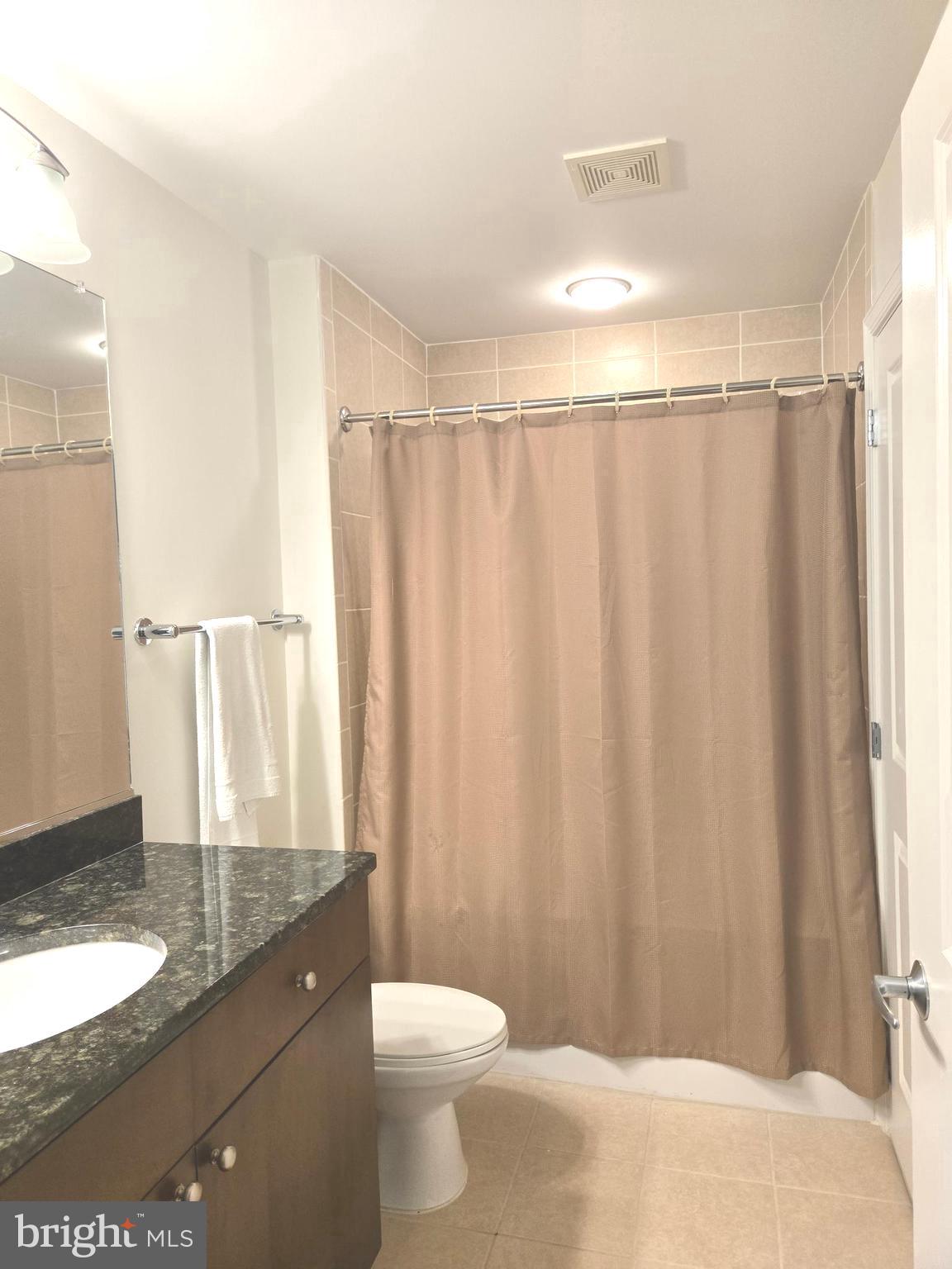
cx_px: 476
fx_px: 843
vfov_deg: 73.9
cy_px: 634
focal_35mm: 23
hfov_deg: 58.9
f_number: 1.8
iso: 320
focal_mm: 5.4
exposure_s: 1/120
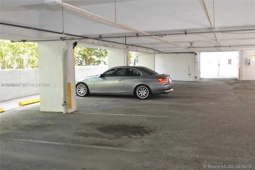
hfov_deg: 51.2
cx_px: 128
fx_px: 266
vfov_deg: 35.6
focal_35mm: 38
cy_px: 85
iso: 200
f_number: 2.8
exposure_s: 1/125
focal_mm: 25
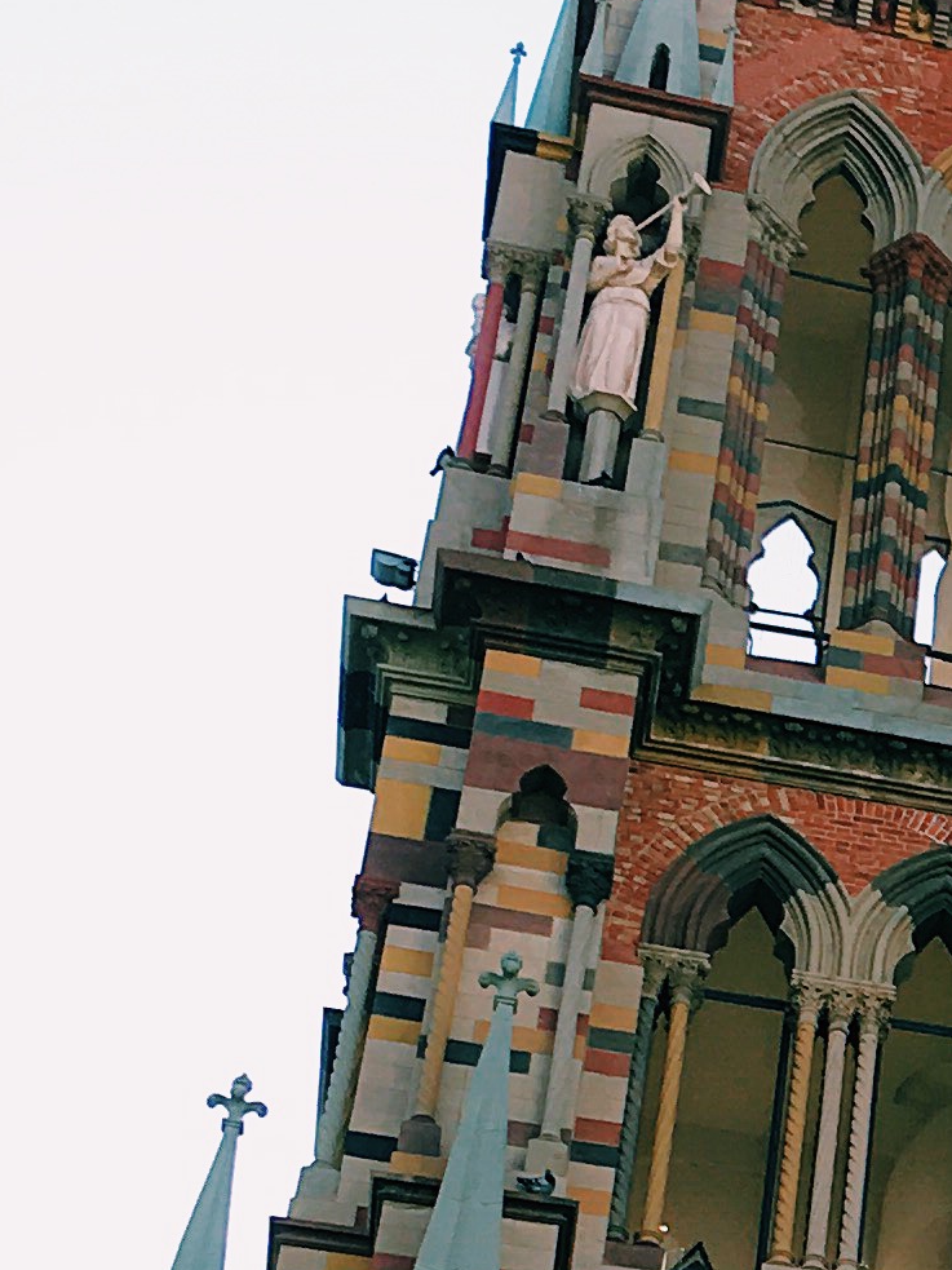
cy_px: 1450
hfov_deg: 11.5
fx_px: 4365
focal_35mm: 119
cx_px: 1722
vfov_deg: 16.0
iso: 25
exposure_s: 1/475
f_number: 2.2
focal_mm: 4.15
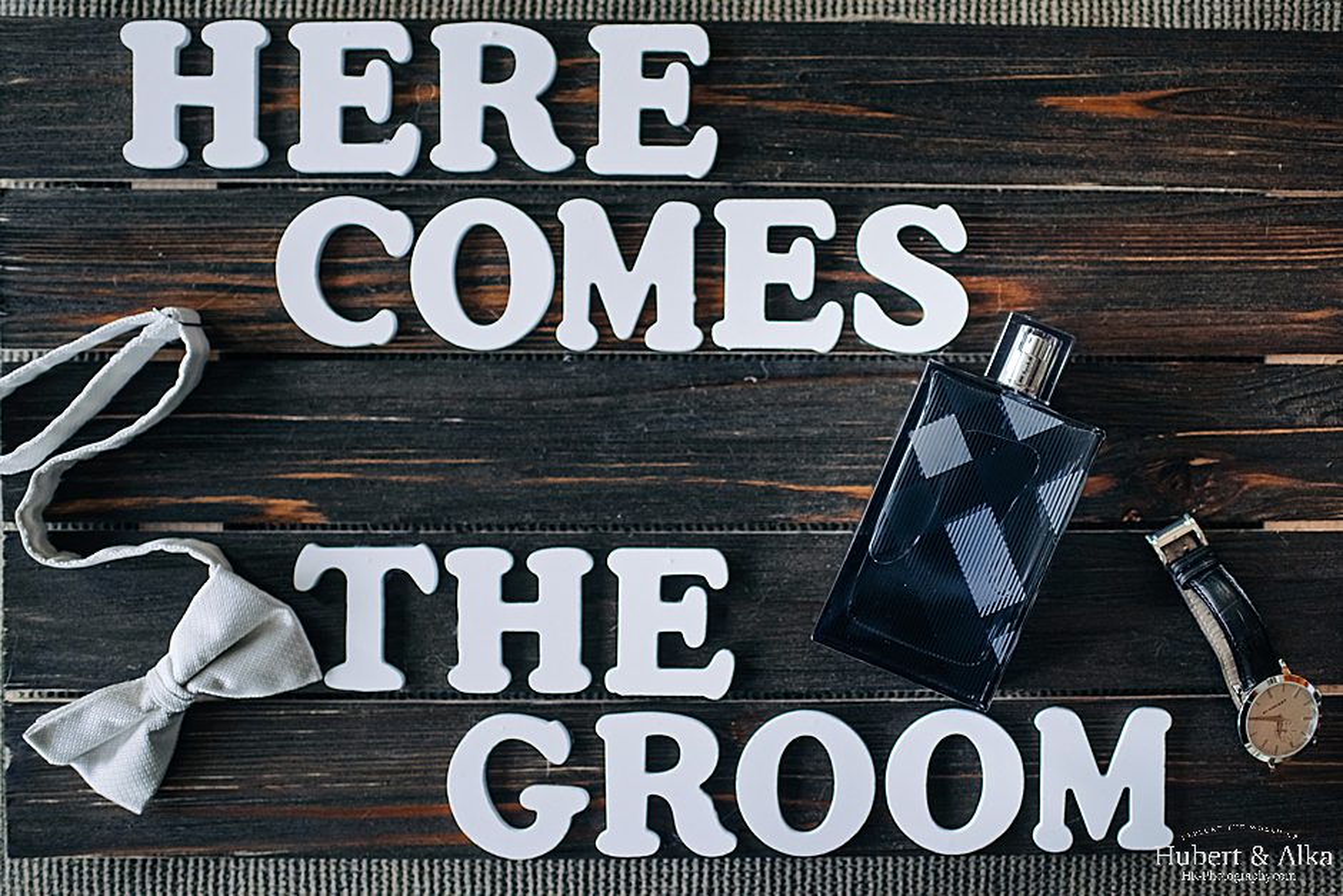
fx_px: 1306
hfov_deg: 54.4
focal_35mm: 35
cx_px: 672
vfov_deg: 37.9
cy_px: 448
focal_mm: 35
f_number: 1.8
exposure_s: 1/250
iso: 500
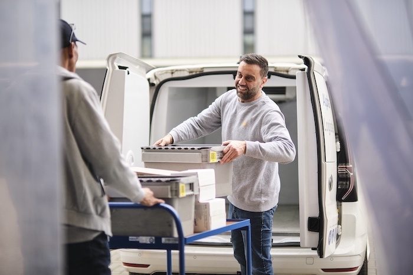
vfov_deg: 18.2
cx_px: 206
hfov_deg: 27.0
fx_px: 860
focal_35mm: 75
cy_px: 138
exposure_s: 1/500
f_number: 1
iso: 160
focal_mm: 50
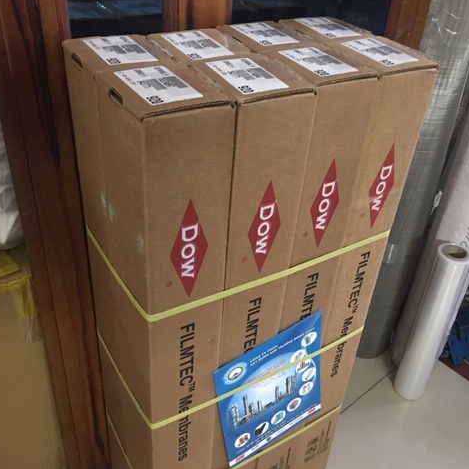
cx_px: 264
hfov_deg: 47.1
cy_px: 231
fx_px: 536
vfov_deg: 47.2
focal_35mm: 35
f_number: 2.2
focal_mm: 4.15
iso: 100
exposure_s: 1/4
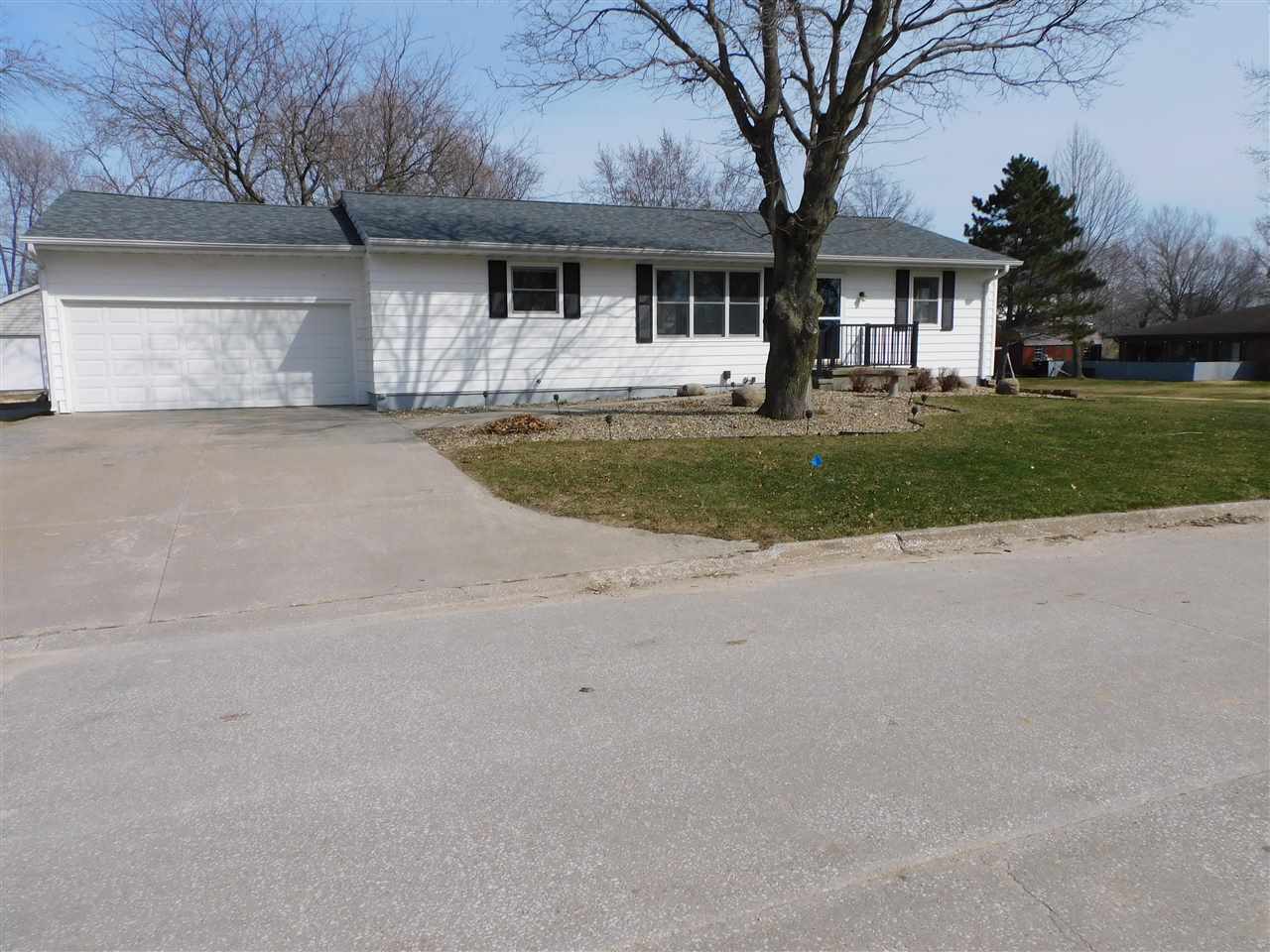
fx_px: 881
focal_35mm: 24
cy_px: 476
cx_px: 635
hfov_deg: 71.6
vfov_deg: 56.8
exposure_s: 1/1250
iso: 125
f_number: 4.2
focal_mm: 4.3
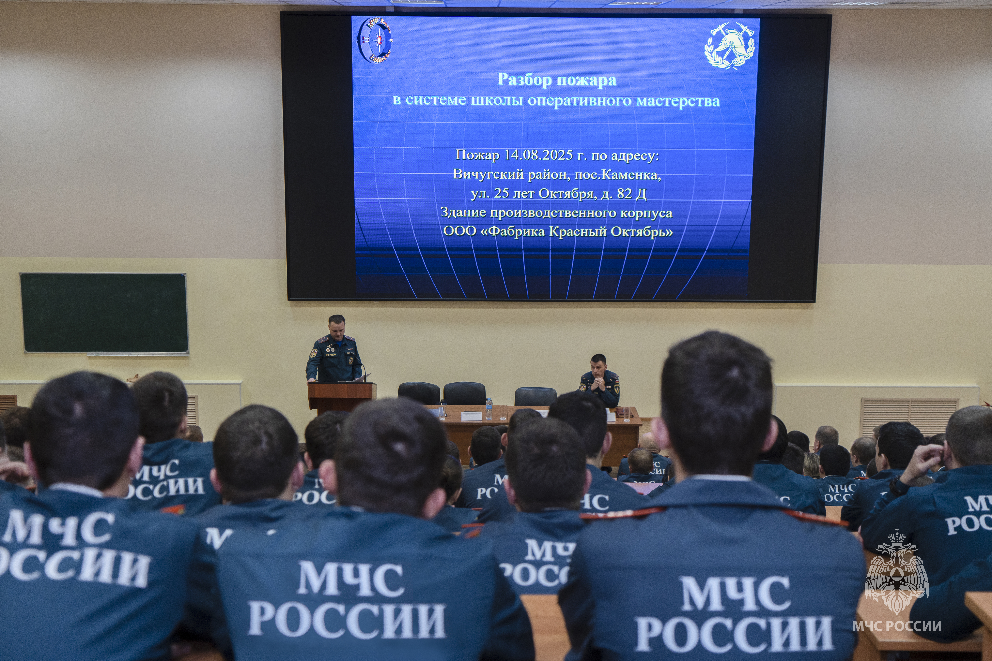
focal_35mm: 45
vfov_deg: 29.9
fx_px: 1240
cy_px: 330
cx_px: 496
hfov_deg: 43.6
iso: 1000
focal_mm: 45
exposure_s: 1/125
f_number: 4
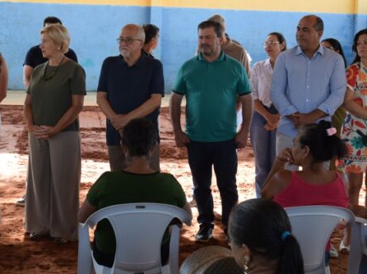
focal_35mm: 73
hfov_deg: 26.6
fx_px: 774
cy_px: 94
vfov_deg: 20.1
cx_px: 140
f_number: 6.3
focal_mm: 22
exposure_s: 1/160
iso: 400
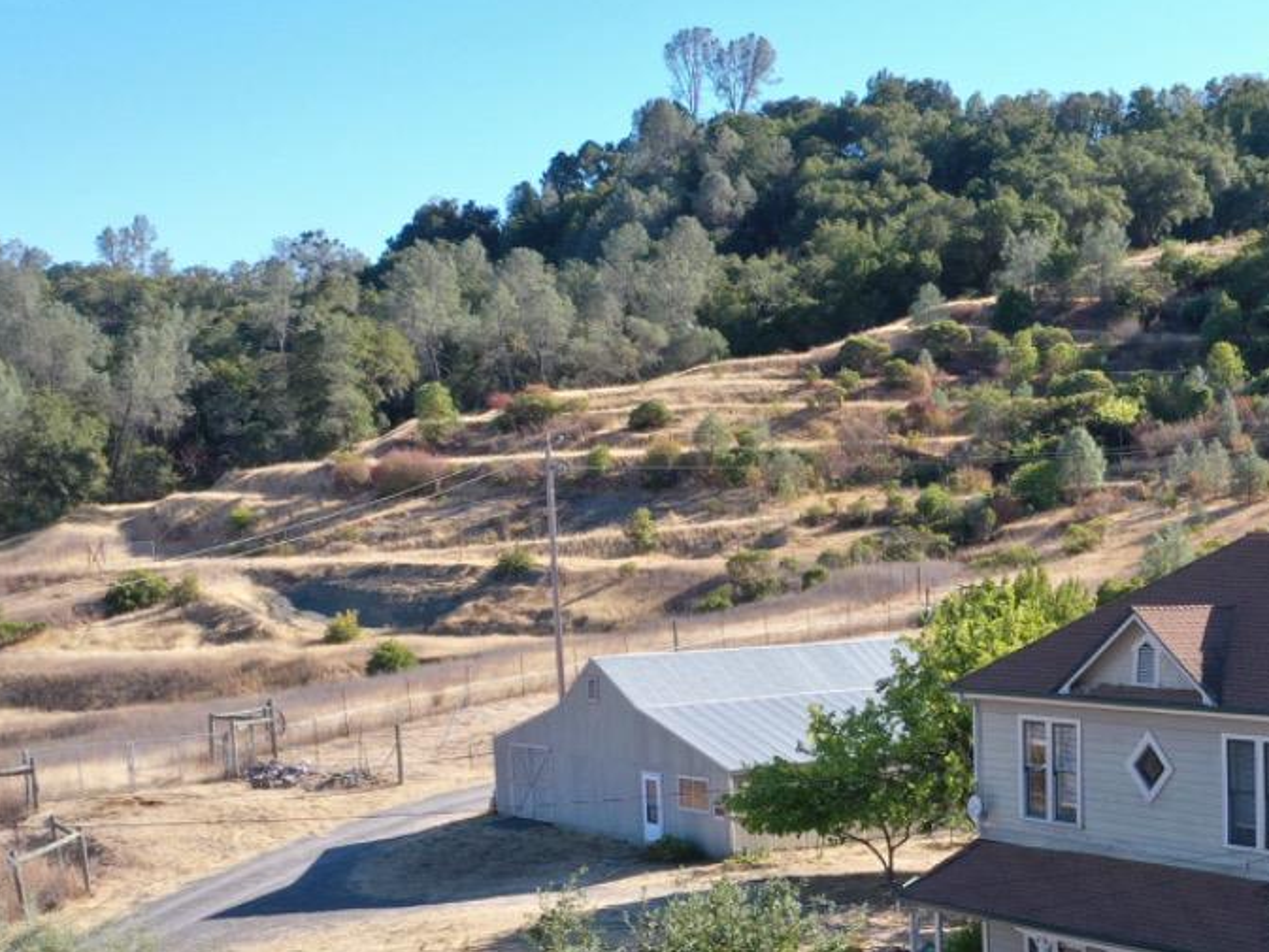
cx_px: 1248
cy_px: 841
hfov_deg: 30.1
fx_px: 2200
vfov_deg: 23.8
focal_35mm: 60
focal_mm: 10.26
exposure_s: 1/200
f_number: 5.6
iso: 100
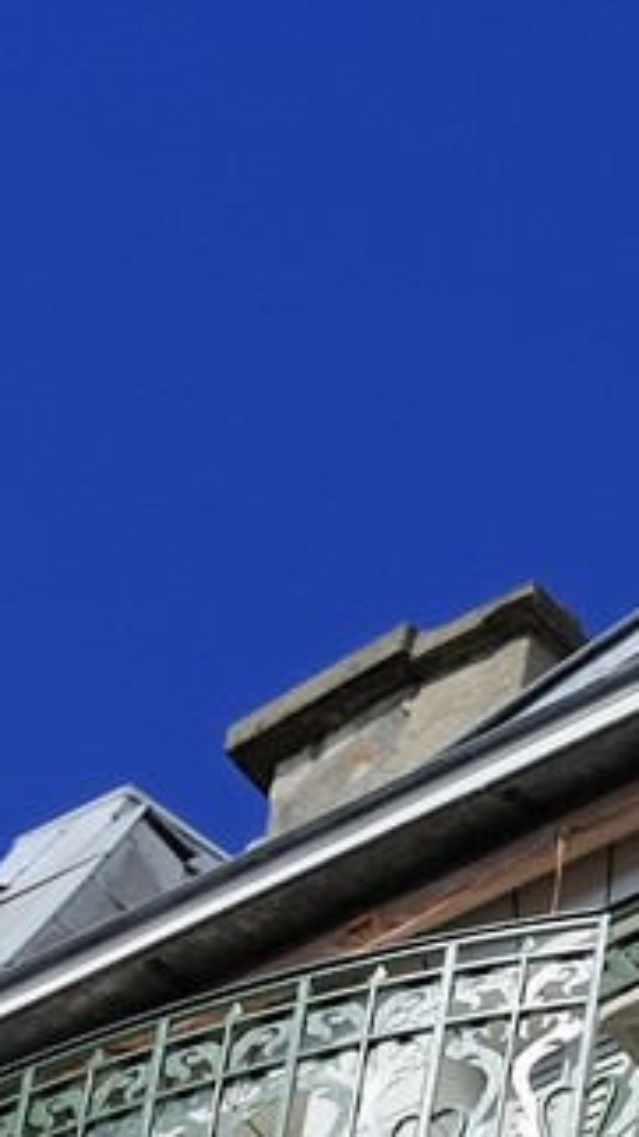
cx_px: 1790
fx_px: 9704
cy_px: 1790
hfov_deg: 3.7
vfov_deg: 6.6
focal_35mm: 322
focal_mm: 62
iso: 200
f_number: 11
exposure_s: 1/250
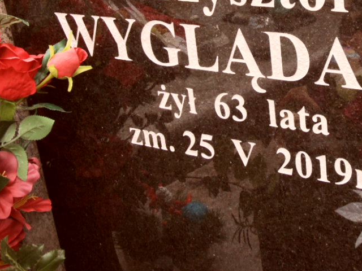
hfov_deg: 29.6
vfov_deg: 22.7
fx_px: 669
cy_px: 62
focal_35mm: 64
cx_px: 285
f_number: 3.6
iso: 200
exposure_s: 1/45
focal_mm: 6.5
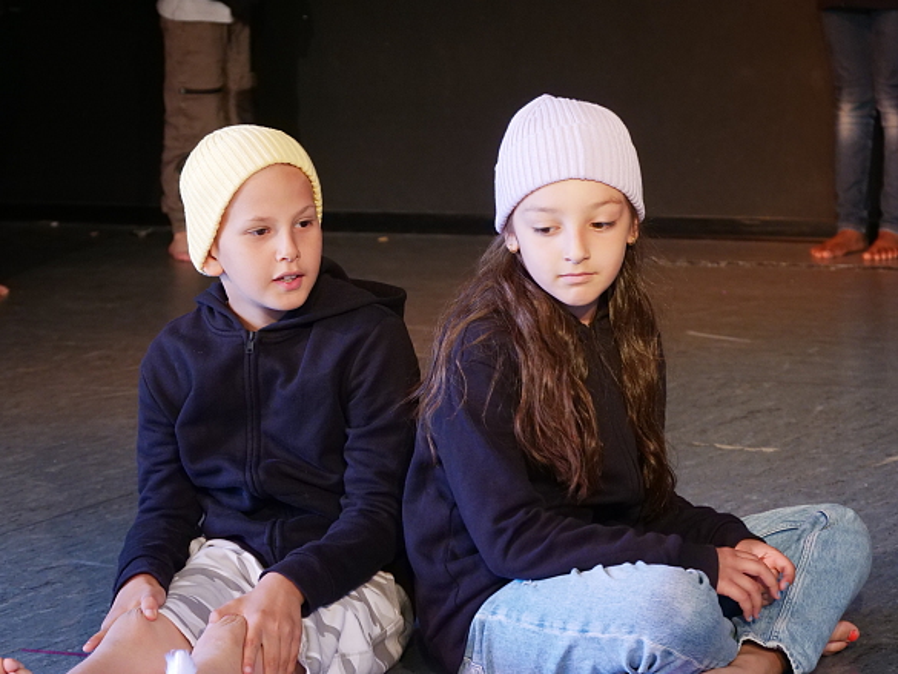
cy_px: 337
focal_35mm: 122
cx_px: 449
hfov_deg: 16.1
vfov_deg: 12.2
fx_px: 3166
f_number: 5.6
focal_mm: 61
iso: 2000
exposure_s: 1/80
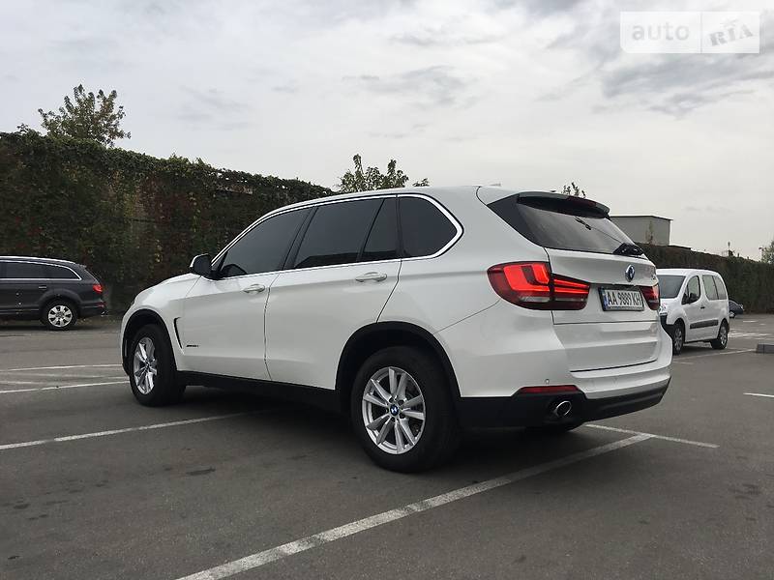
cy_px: 290
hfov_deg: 61.7
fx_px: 648
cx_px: 387
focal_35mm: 29
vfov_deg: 48.2
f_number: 2.2
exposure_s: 1/349
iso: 25
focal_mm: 4.2
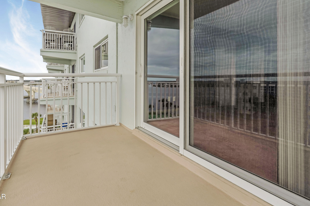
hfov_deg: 85.0
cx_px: 144
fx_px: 169
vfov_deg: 62.5
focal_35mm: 20
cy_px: 85
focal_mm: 11
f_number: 9
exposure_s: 1/4000
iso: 250
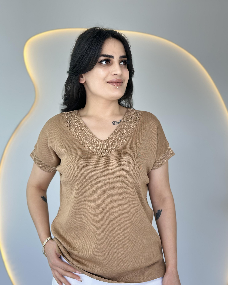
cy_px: 152
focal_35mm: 51
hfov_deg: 29.7
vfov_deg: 36.6
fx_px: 430
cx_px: 116
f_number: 1.78
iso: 80
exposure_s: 1/141
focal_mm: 6.86
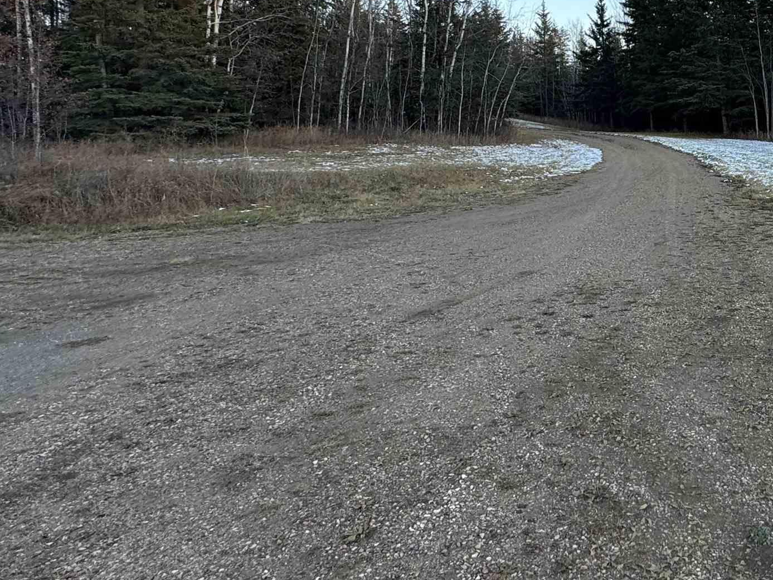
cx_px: 678
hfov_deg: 52.2
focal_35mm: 31
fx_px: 692
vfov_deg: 44.1
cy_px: 153
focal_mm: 2.22
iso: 40
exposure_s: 1/137
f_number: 2.2
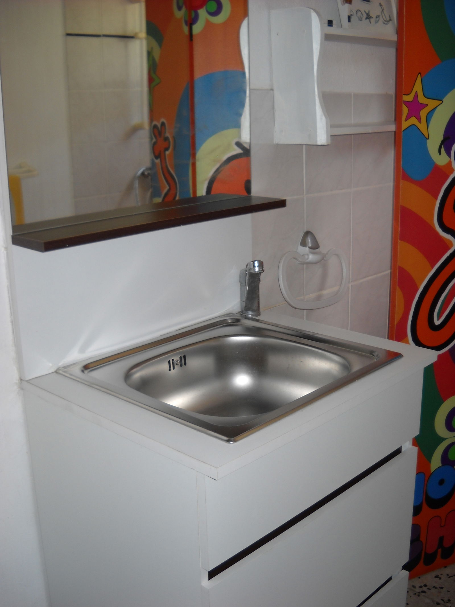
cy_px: 304
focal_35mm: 41
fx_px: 718
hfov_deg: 35.1
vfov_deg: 45.8
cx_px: 228
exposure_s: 1/30
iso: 64
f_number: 3.1
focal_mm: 6.72
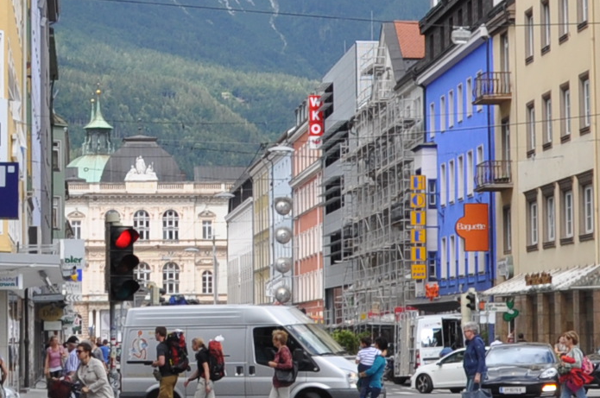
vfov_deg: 10.9
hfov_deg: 16.2
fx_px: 2080
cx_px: 61
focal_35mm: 125
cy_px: 193
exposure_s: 1/250
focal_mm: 18
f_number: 8
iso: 200
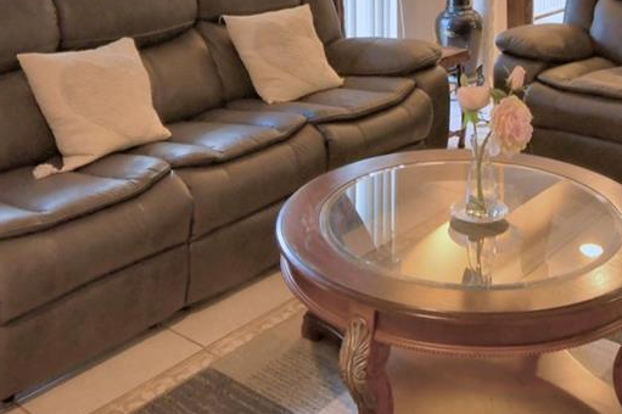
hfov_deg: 41.4
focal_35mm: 47
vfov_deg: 25.3
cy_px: -102
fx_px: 812
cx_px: 416
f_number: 4.5
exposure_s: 1/30
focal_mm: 10
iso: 500
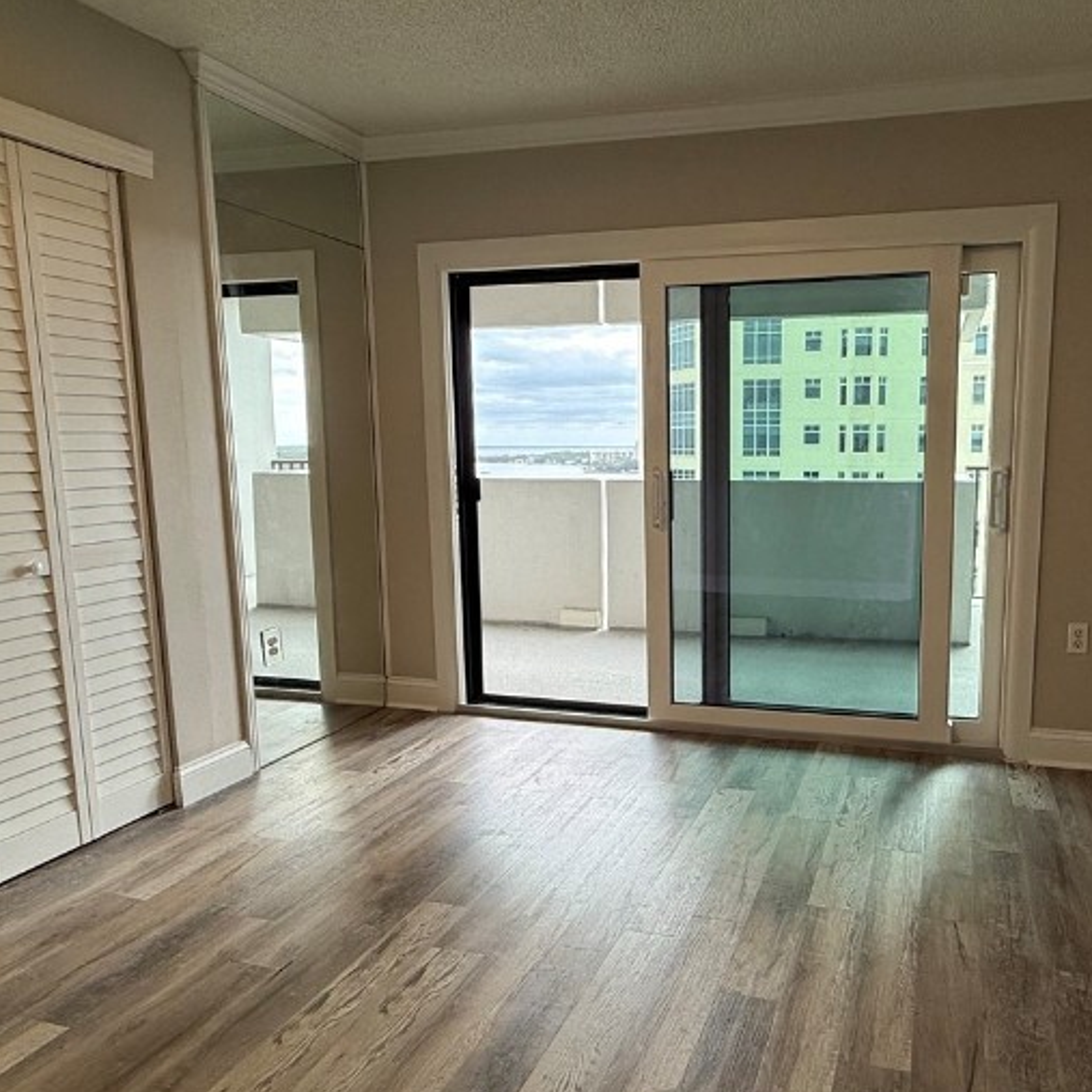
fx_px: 892
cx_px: 722
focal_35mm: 25
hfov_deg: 61.5
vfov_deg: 62.9
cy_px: 569
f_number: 2.2
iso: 50
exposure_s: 1/120
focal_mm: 2.22
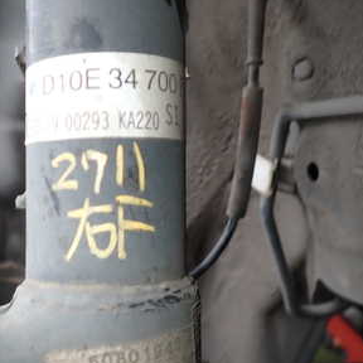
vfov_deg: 36.8
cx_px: 95
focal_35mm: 46
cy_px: 179
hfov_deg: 36.0
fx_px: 546
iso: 100
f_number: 5.6
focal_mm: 4.5
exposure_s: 1/30
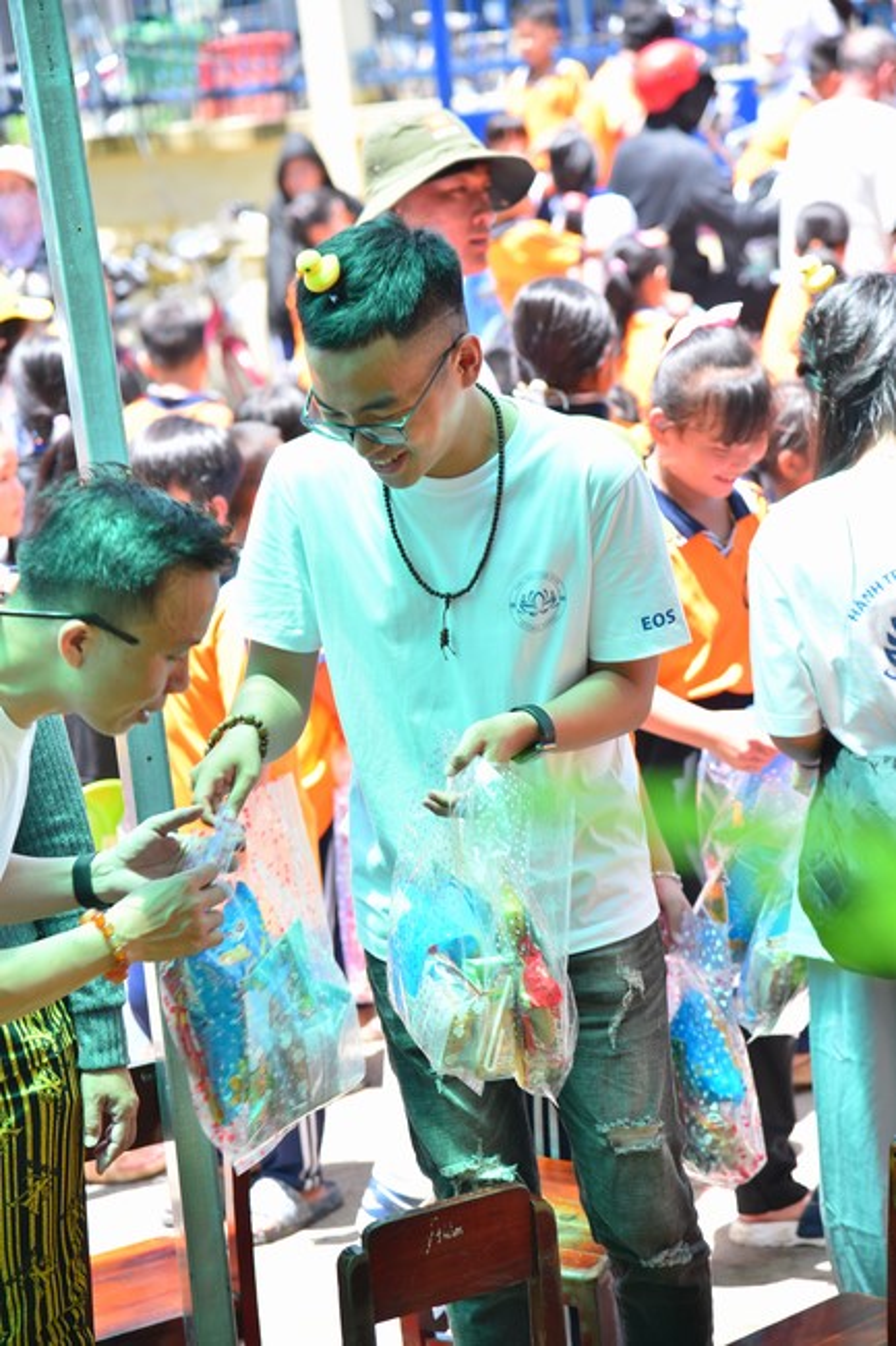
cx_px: 448
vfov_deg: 19.5
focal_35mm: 105
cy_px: 673
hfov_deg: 13.0
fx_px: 3922
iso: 160
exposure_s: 1/125
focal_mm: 105
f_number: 5
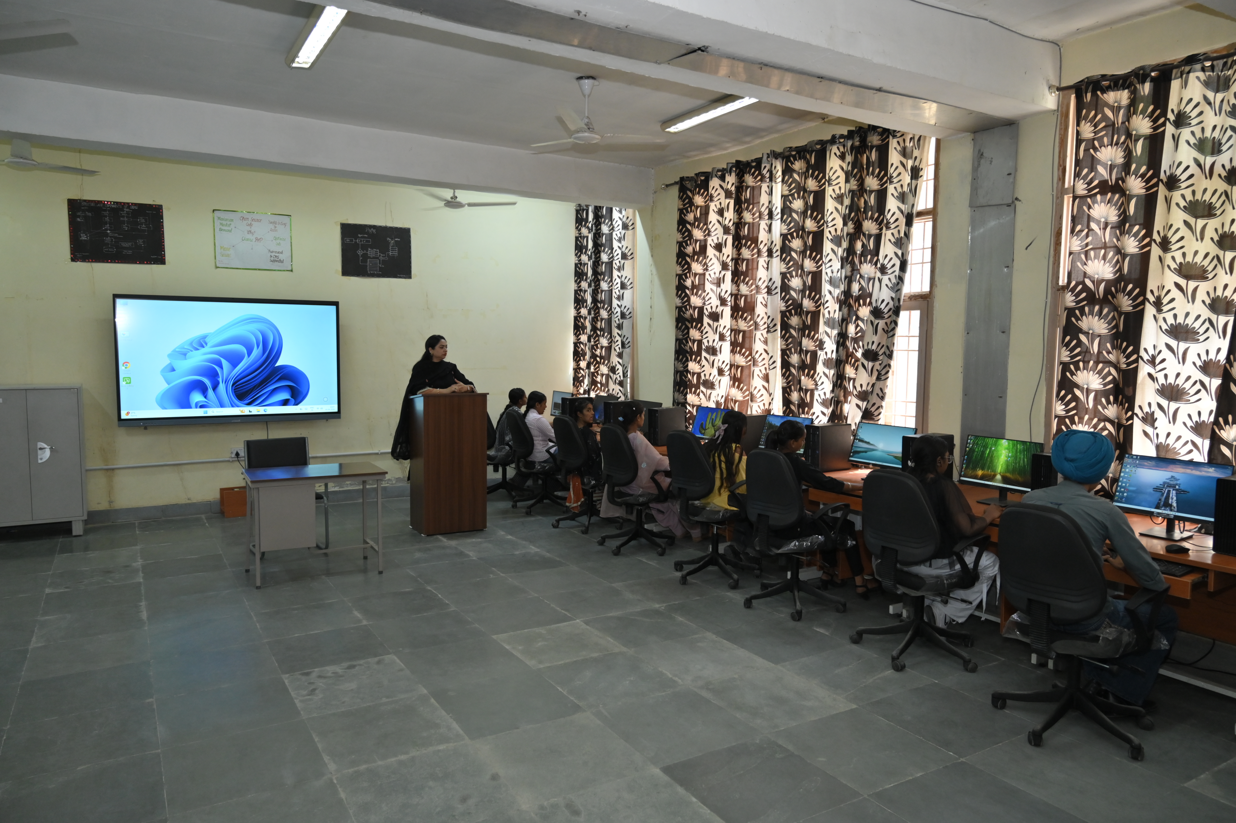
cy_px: 412
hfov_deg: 73.8
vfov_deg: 53.1
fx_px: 823
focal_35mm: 24
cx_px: 618
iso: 1600
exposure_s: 1/160
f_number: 5
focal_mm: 24
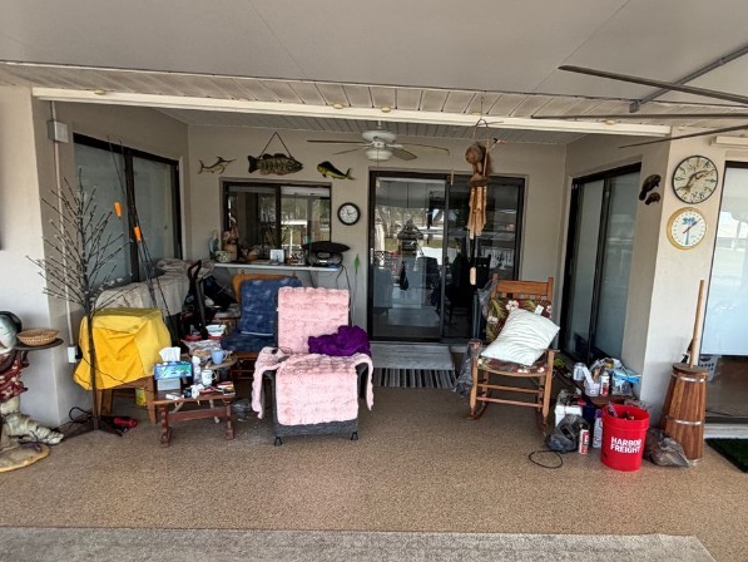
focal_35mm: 24
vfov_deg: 56.7
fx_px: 519
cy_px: 315
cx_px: 439
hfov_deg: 71.0
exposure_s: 1/121
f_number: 2.2
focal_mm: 2.22
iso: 125
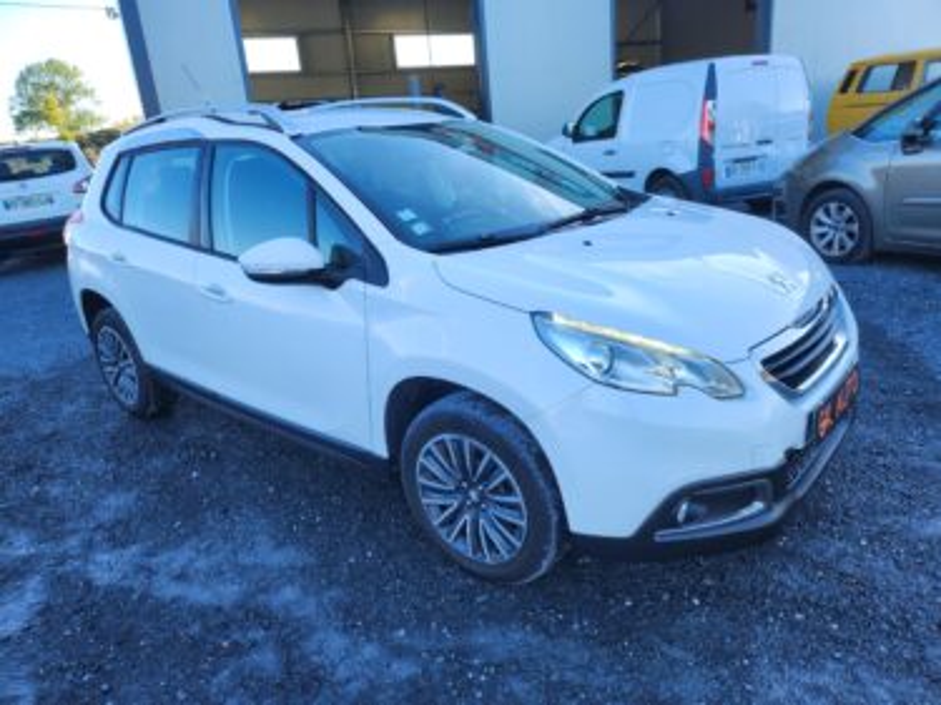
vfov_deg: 56.8
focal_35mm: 24
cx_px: 470
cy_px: 352
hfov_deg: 71.6
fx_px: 652
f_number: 1.8
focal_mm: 5
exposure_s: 1/458
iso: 50
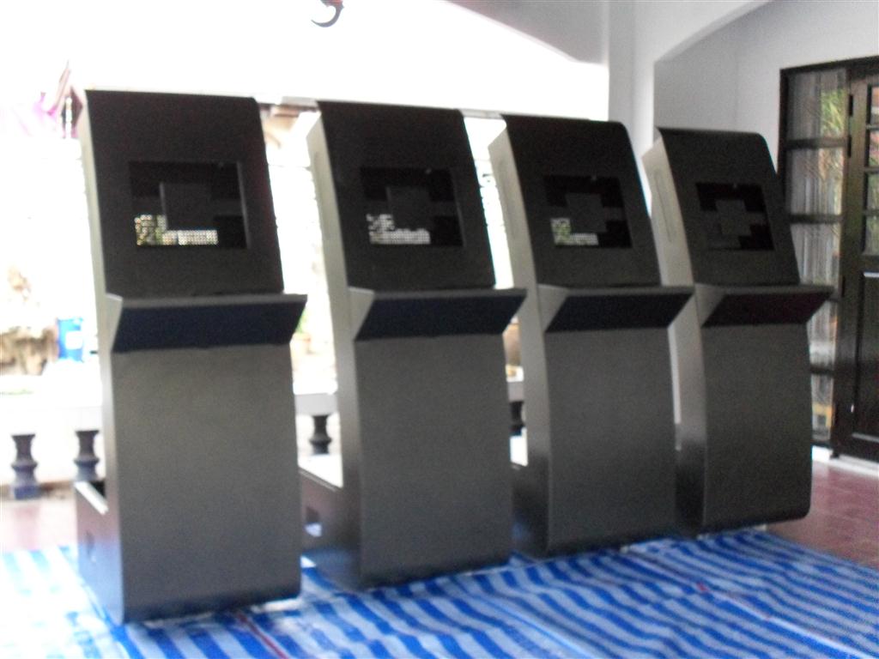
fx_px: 1244
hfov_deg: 38.9
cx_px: 440
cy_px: 330
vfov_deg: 29.7
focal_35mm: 49
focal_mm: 8.1
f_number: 3.1
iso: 400
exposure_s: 1/350
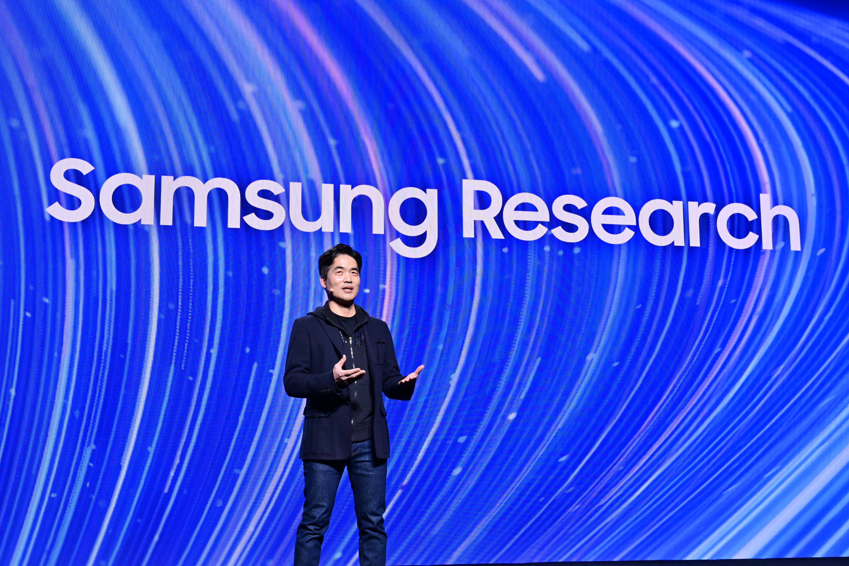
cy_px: 283
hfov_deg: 38.9
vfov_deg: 26.5
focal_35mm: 51
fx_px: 1203
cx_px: 424
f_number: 10
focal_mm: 51
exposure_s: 1/80
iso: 1600
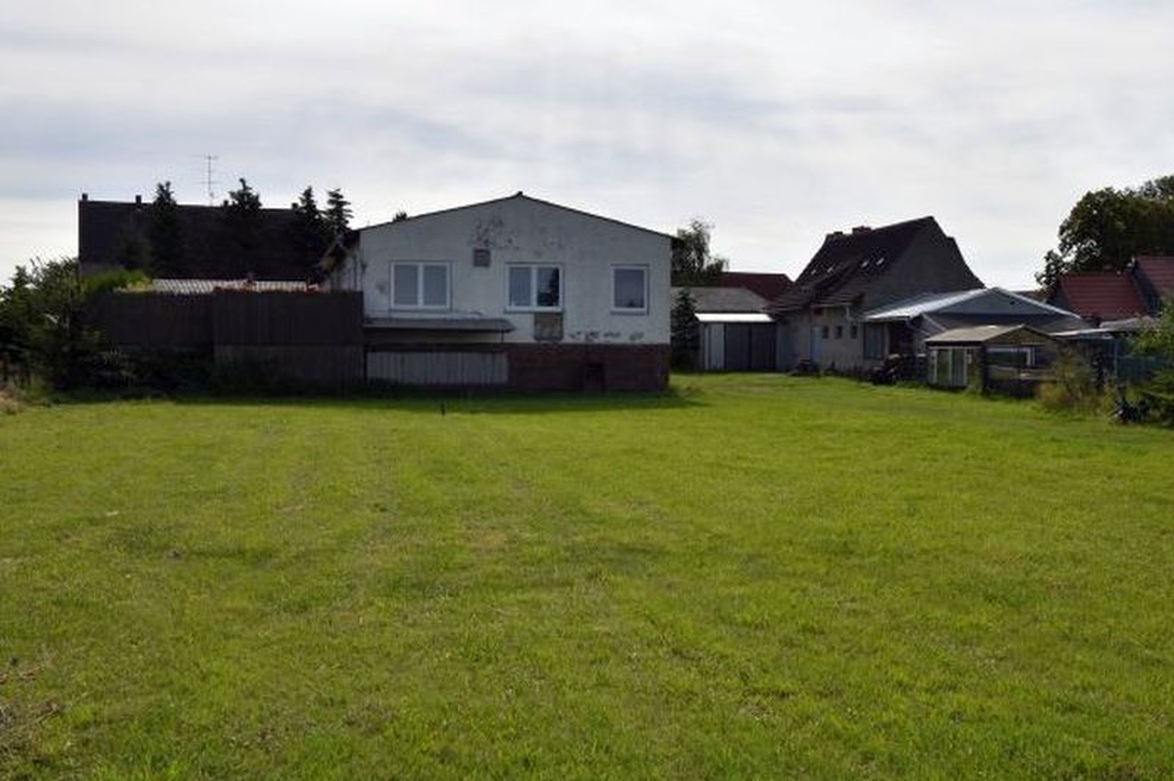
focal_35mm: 30
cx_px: 587
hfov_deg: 62.0
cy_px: 390
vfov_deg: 43.5
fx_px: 978
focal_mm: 20
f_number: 13
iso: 100
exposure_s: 1/200
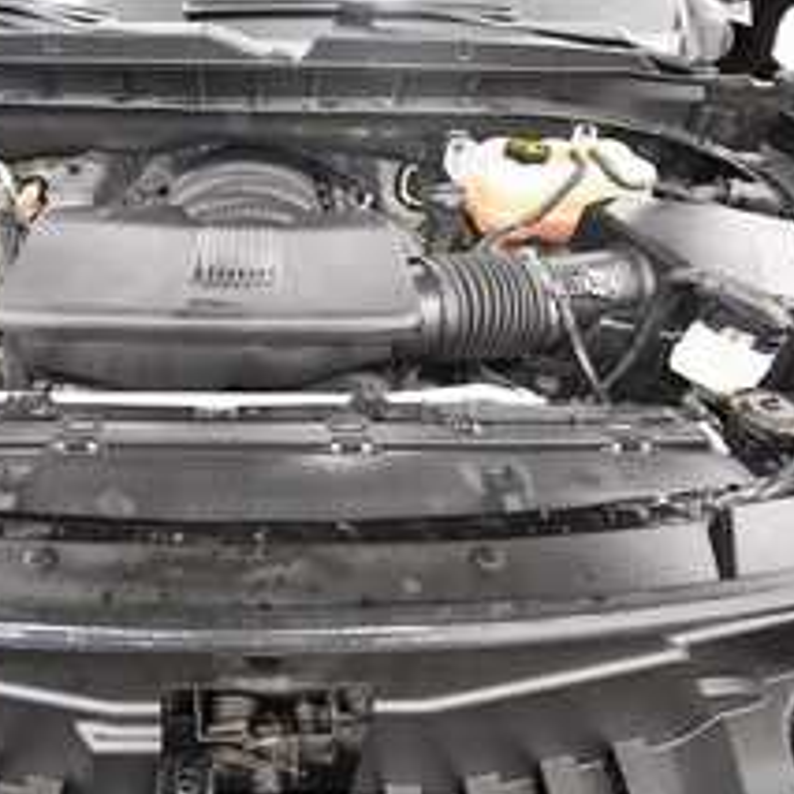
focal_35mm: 24
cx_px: 272
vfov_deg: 64.4
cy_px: 315
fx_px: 623
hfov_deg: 63.6
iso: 3200
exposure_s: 1/100
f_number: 4.5
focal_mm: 10
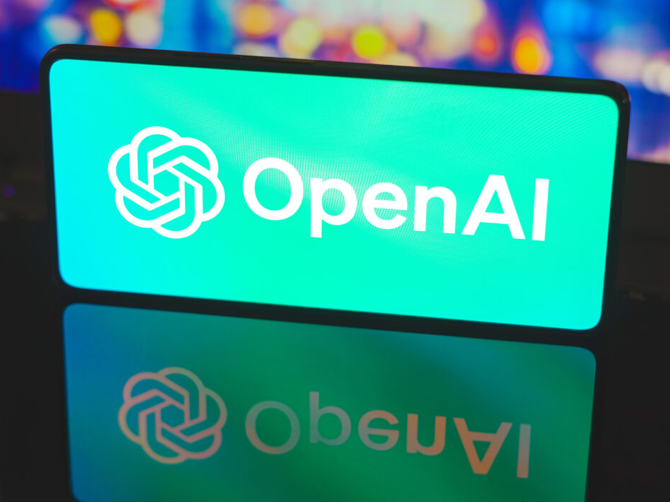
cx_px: 338
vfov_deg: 18.0
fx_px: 1587
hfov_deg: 23.8
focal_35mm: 82
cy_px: 249
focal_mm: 50
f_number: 2.8
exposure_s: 1/40
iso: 100
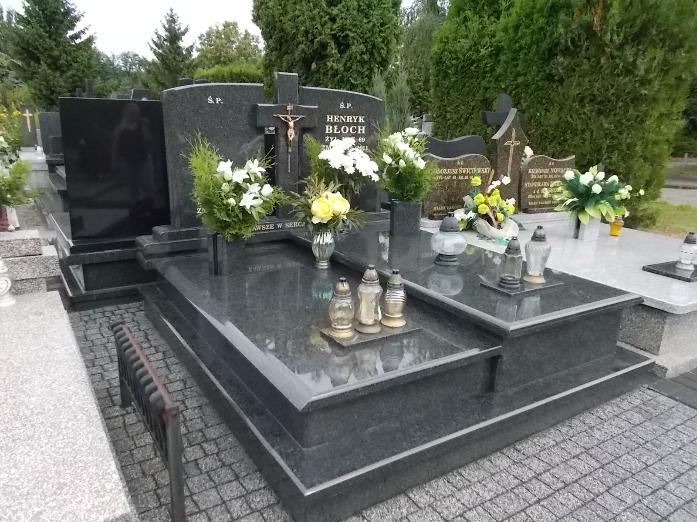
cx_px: 348
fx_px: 524
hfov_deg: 67.3
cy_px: 261
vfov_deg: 53.1
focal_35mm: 26
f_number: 8
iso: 400
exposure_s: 1/320
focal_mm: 4.6
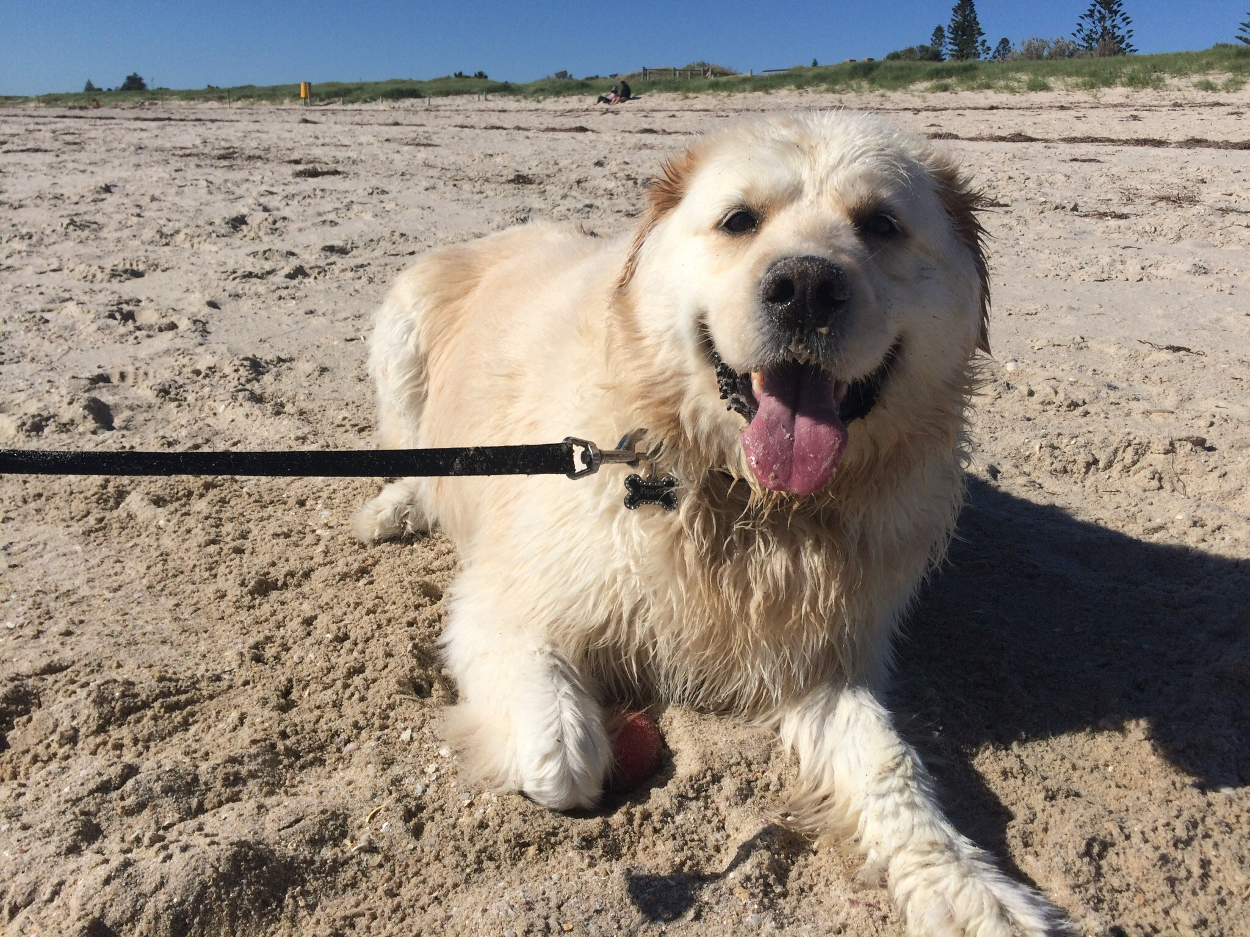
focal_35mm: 29
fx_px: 1047
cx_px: 625
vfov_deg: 48.2
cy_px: 468
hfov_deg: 61.7
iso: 40
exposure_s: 1/5882
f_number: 2.2
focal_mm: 4.15
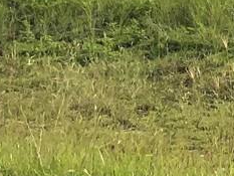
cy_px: -146
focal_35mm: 199
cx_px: 614
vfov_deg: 7.3
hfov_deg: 8.8
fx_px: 1346
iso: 20
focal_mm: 3
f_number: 1.8
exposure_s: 1/4785
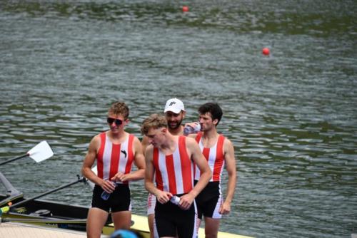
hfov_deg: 10.3
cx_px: 178
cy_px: 119
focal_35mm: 200
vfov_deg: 6.9
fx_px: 1984
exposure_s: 1/500
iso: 220
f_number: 6.3
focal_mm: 200
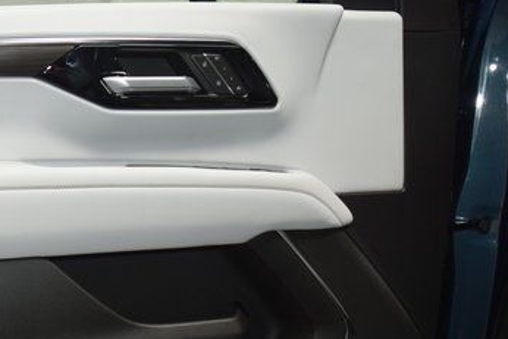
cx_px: 63
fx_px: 706
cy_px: 284
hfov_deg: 37.3
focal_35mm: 50
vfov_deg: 26.4
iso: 720
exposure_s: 1/60
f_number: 4
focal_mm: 18
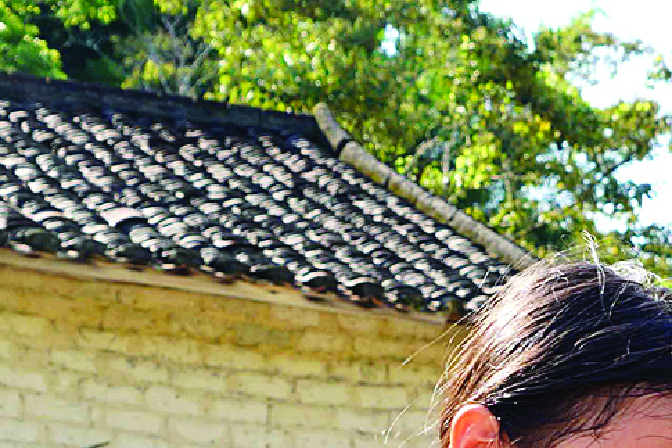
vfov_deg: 10.2
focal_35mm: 131
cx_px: 583
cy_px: 620
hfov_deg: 15.5
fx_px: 2444
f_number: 6.3
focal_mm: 28
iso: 100
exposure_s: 1/100
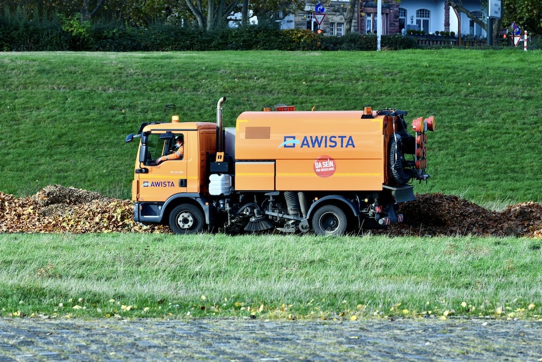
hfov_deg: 12.1
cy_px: 181
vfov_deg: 8.1
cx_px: 271
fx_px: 2560
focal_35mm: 170
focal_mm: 170
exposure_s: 1/320
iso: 200
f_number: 9
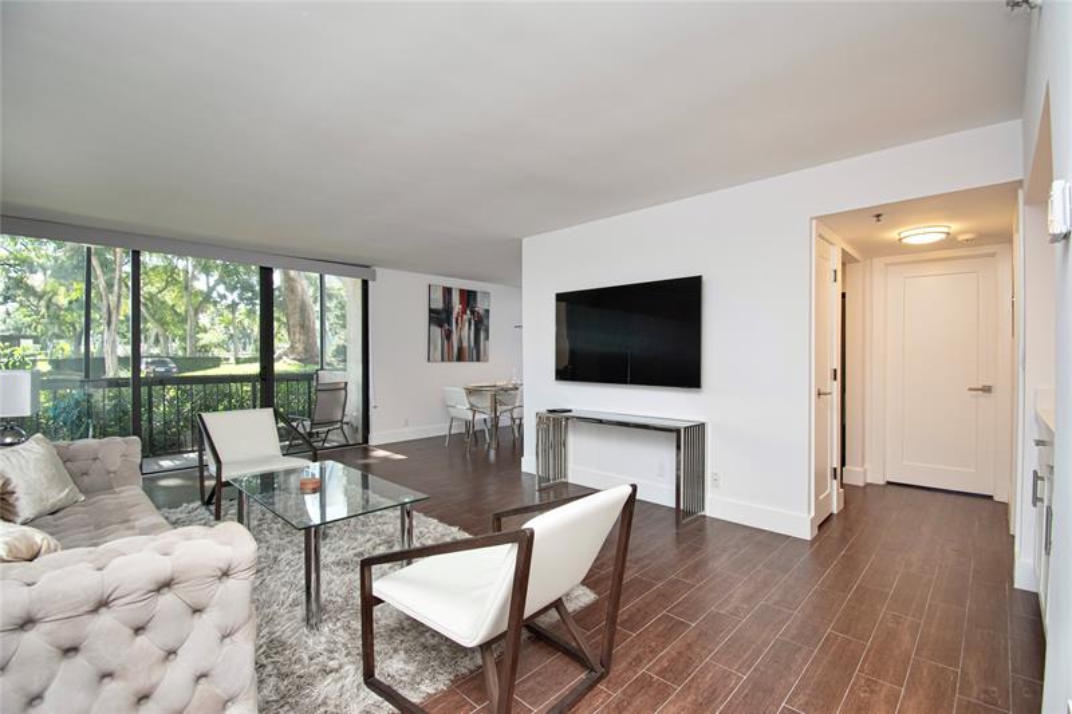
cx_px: 536
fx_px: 447
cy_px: 357
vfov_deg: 77.3
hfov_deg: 100.4
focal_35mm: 15
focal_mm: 10
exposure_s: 1/125
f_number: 5.6
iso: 800
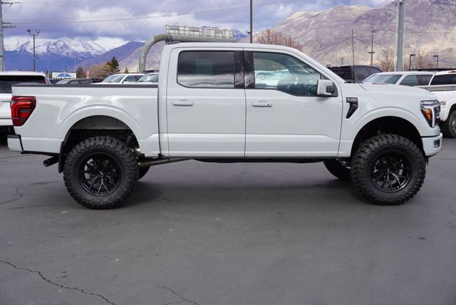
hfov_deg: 44.9
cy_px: 152
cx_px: 228
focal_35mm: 44
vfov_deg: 30.9
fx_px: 551
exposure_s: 1/100
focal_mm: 29
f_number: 9
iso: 100
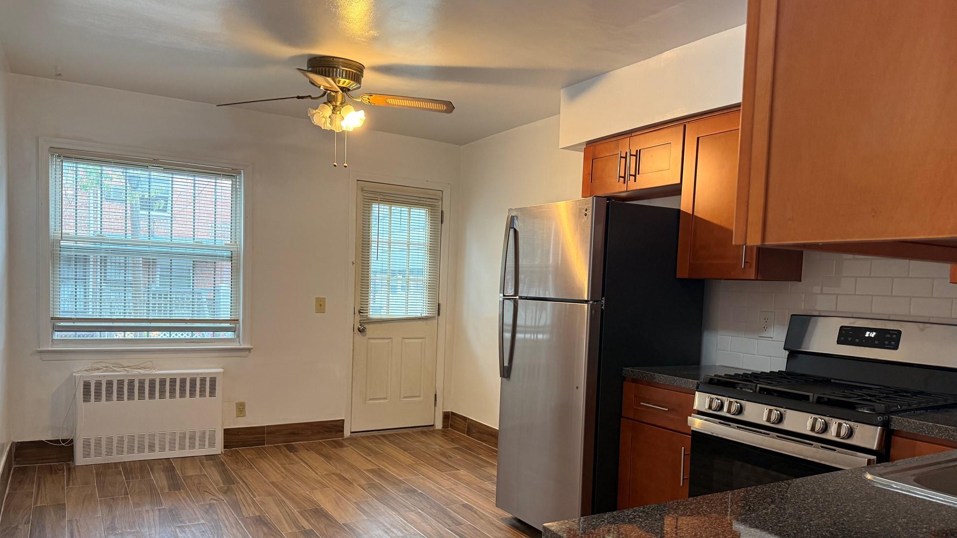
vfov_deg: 42.7
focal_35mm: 27
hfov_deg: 69.9
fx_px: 685
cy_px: 327
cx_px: 485
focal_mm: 6.76
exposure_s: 1/60
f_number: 1.78
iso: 320
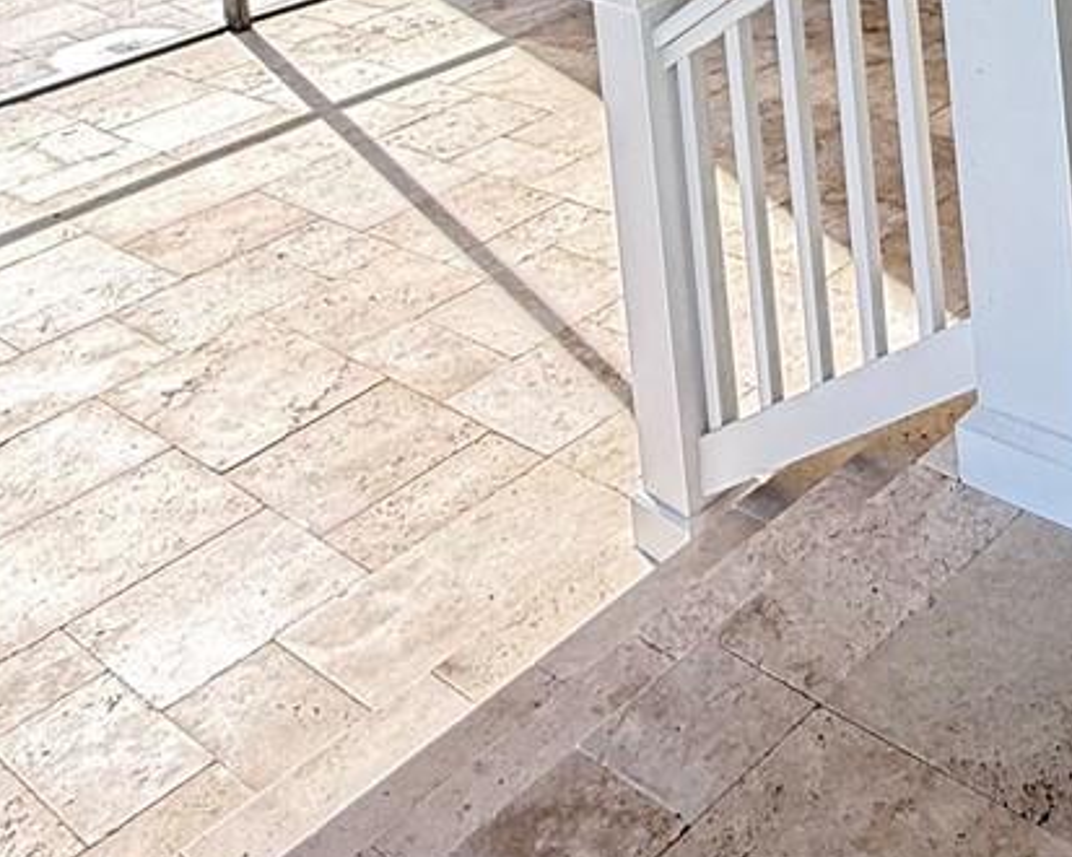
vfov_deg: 22.8
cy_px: -460
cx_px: 1012
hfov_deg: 33.1
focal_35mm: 53
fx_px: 1681
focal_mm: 2.22
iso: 64
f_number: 2.2
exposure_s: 1/127
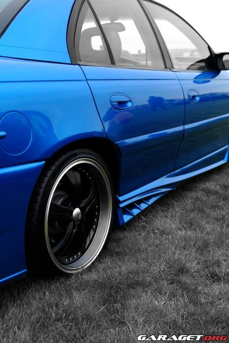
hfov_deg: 26.5
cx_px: 114
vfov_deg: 38.8
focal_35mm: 51
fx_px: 486
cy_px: 172
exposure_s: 1/60
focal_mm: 34
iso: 100
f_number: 4
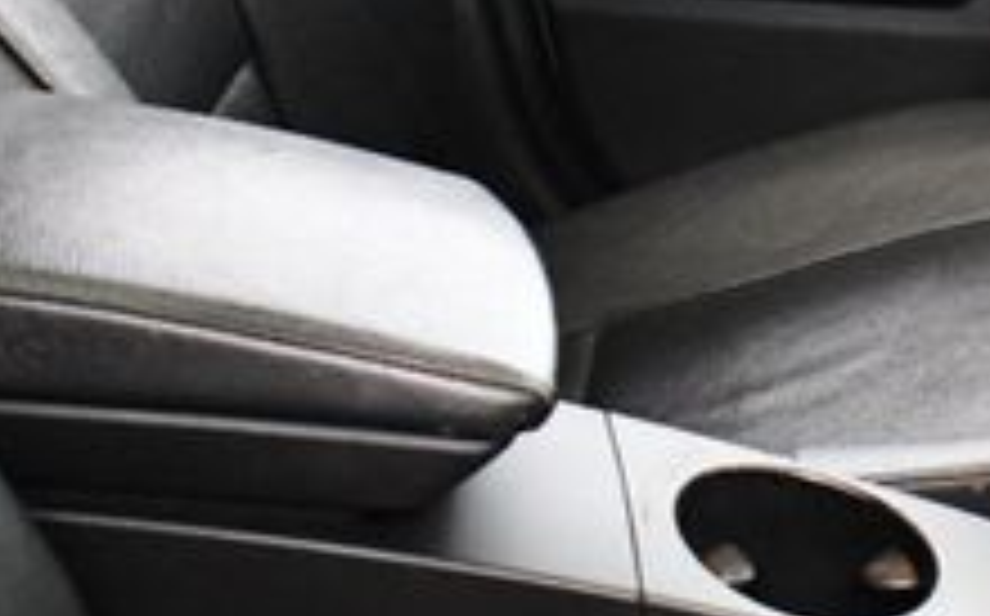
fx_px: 2884
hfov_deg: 18.9
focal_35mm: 107
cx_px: 990
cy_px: -166
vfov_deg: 11.9
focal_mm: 18
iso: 3200
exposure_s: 1/80
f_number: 3.5
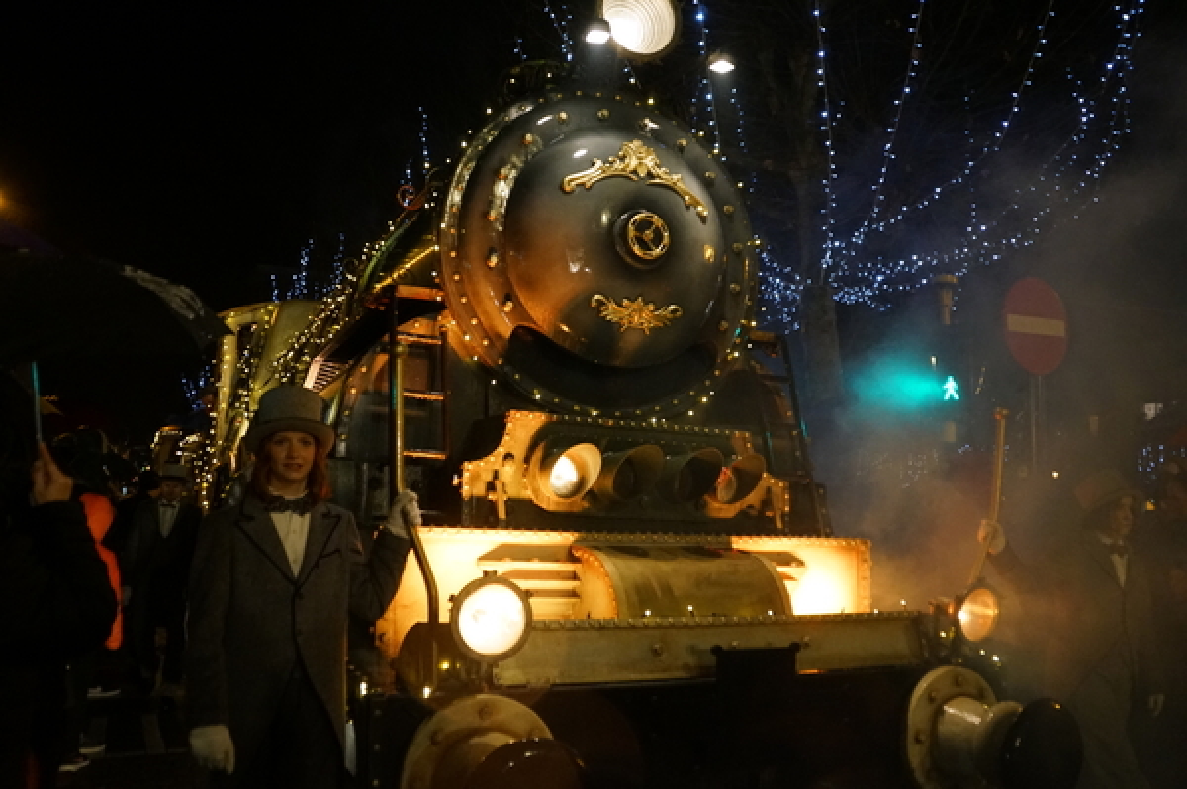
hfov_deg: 67.4
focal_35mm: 27
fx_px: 889
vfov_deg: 47.9
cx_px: 594
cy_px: 394
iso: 2500
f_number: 3.5
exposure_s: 1/160
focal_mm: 18
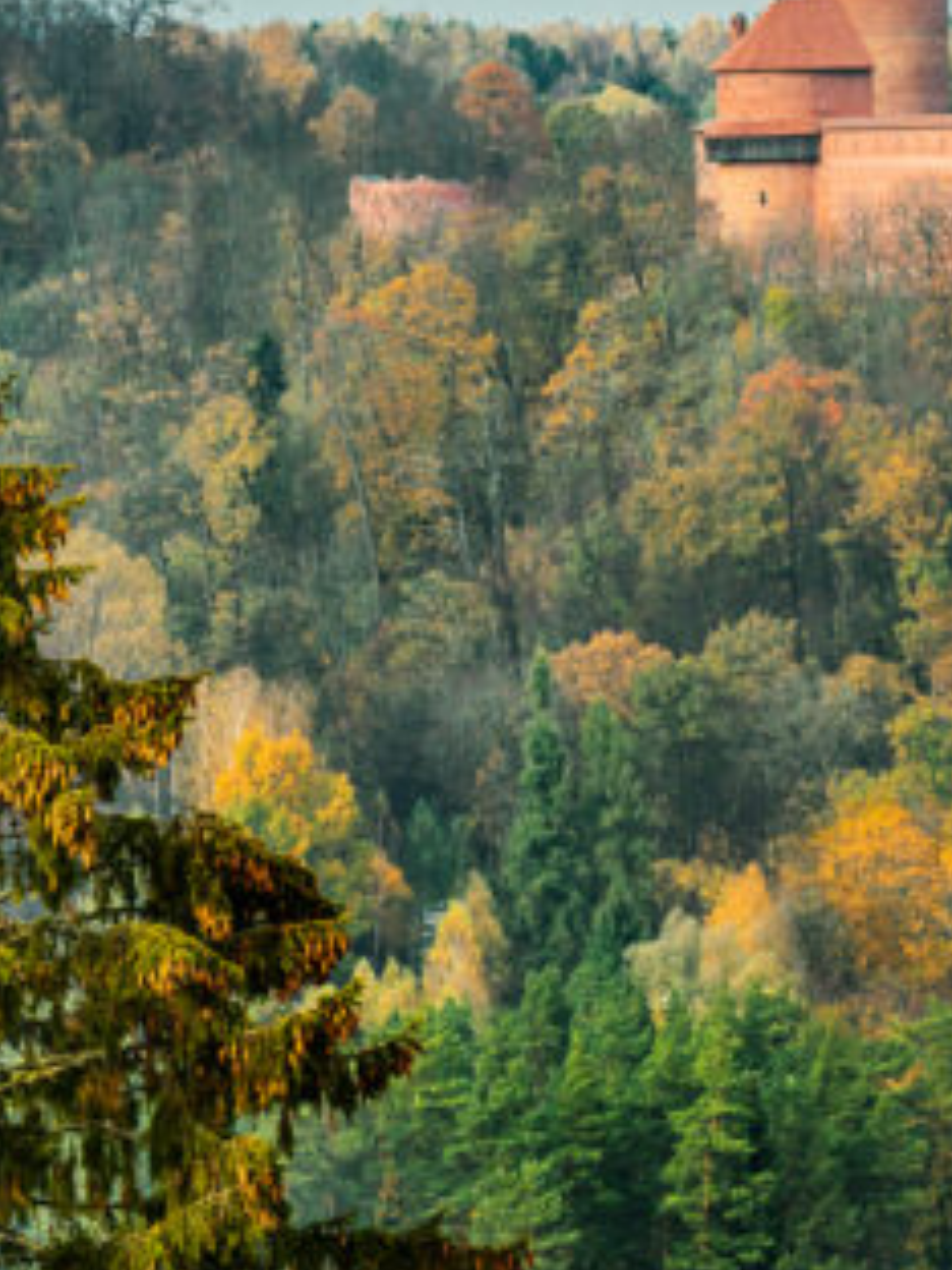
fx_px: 18628
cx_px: 879
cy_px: 824
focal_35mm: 508
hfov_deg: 2.9
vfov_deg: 3.9
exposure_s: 1/250
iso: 400
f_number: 11
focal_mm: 160
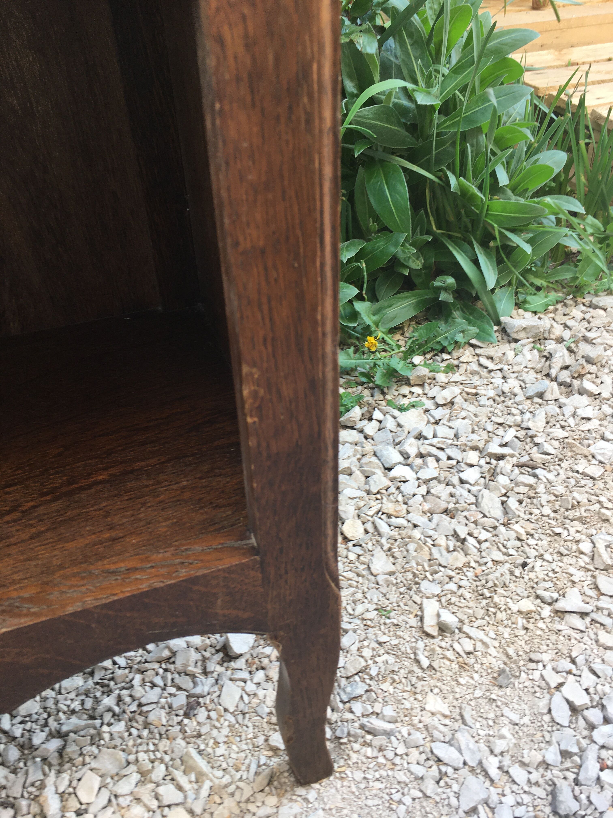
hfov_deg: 48.2
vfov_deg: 61.7
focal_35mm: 29
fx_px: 685
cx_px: 306
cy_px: 409
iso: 25
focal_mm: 4.15
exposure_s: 1/50
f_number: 2.2
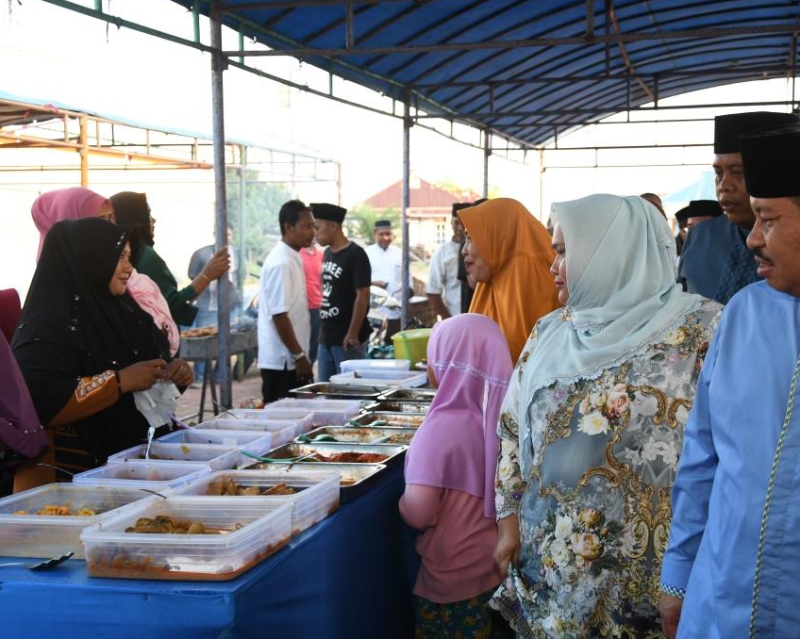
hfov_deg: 36.6
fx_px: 1207
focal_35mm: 51
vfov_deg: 29.7
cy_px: 318
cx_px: 471
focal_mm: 30
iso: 640
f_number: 4.5
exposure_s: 1/200
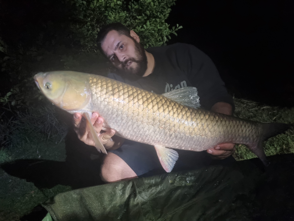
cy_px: 110
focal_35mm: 26
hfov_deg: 67.3
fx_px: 221
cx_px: 147
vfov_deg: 53.1
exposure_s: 1/20
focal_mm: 5.4
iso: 1250
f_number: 1.8
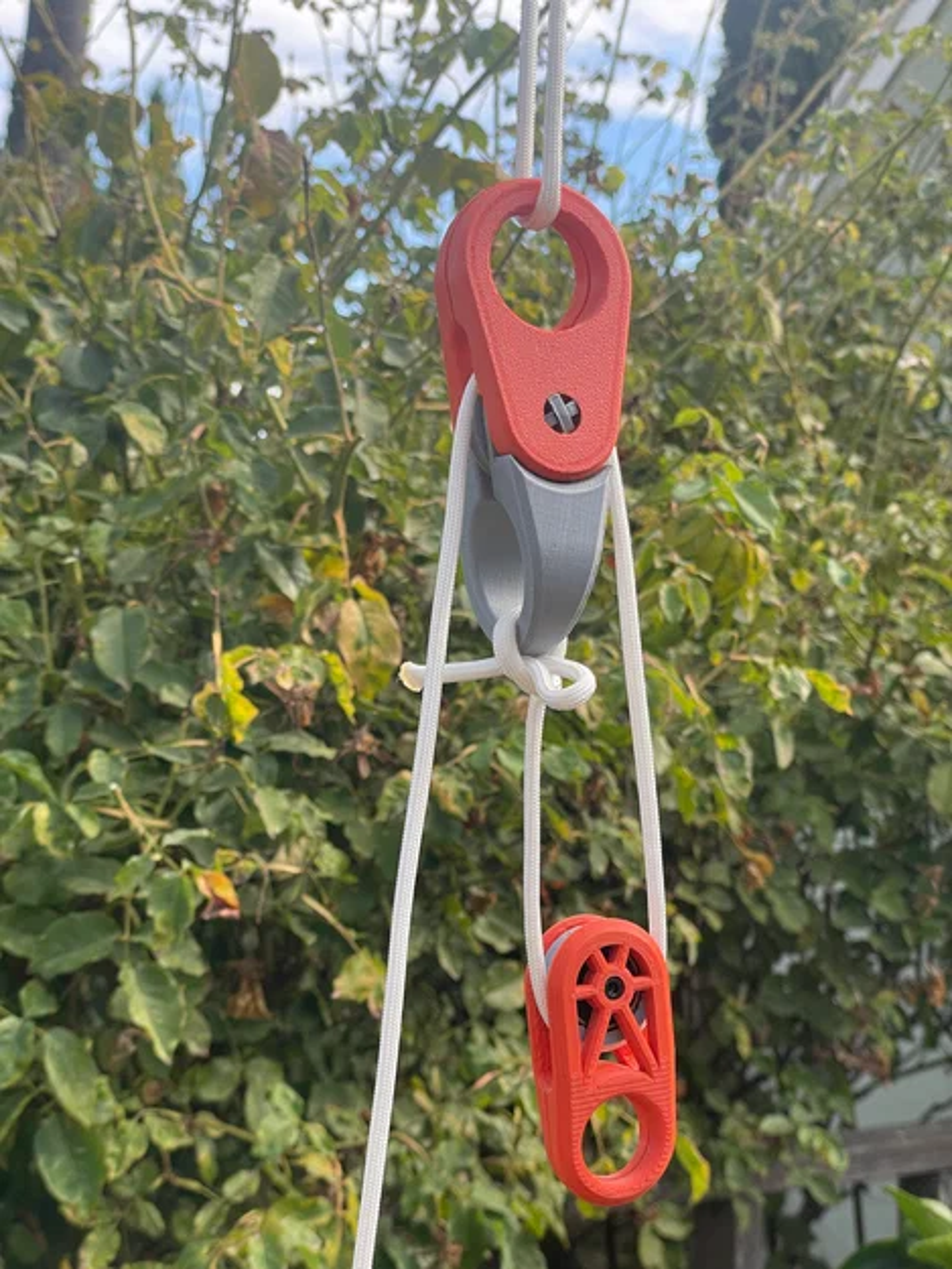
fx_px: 1906
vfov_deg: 36.8
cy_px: 634
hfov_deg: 28.0
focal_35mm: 52
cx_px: 476
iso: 25
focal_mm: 6
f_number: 2
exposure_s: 1/198
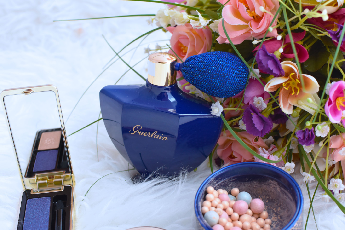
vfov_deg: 25.8
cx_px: 172
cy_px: 115
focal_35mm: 52
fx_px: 503
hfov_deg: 37.9
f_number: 6.3
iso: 800
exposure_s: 1/160
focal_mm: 35
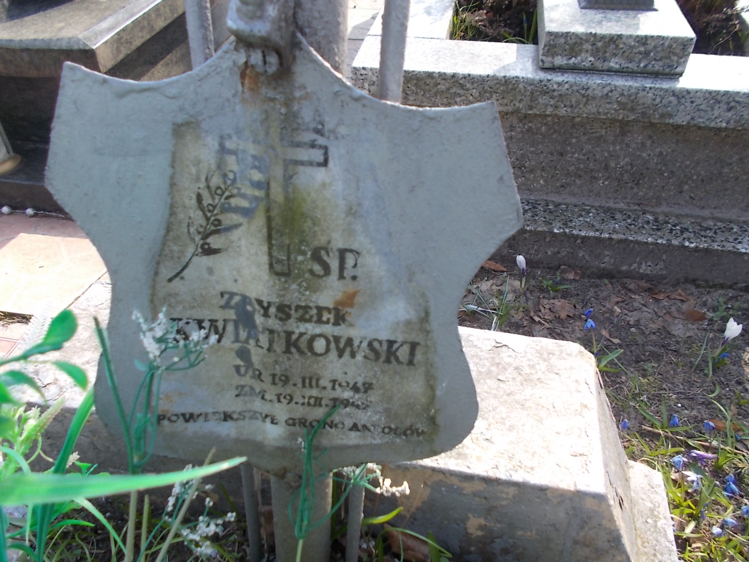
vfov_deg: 51.4
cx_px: 370
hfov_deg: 65.3
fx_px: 584
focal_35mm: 27
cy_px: 284
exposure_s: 1/160
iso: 80
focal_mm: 4.6
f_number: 3.2
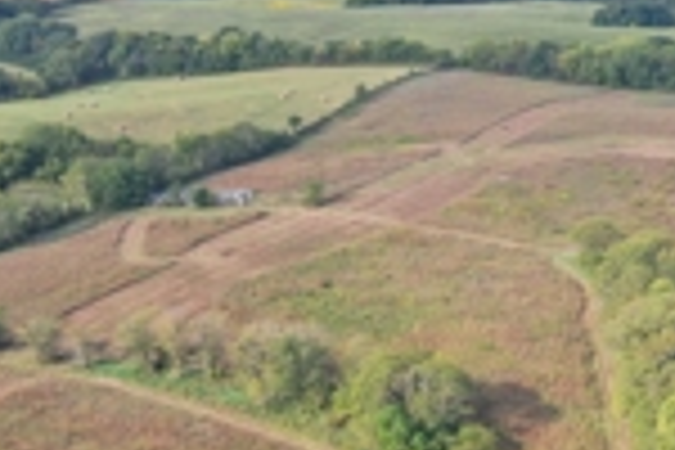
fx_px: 1575
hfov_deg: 23.2
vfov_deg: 15.7
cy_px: 522
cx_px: 680
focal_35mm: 84
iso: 100
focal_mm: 10.26
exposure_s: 1/200
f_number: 4.5
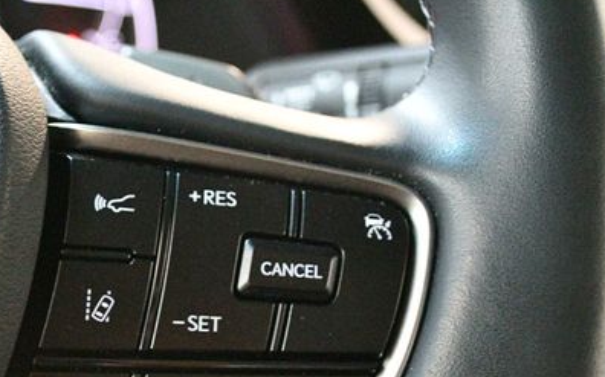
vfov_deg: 15.4
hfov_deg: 24.5
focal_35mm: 84
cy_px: 314
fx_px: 1384
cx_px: 180
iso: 12800
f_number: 5
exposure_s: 1/30
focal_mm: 34
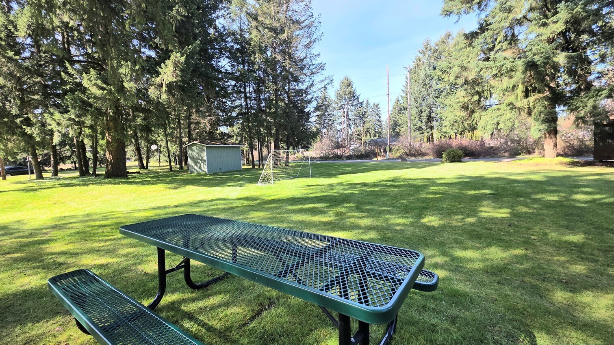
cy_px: 172
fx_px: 244
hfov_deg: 102.9
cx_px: 295
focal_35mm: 15
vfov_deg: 70.5
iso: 40
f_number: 1.9
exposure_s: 1/588
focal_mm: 2.2
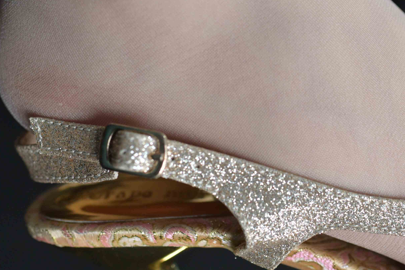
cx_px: 295
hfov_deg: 30.1
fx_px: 742
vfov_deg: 20.6
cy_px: 107
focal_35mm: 66
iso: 800
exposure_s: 1/160
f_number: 3.5
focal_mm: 35
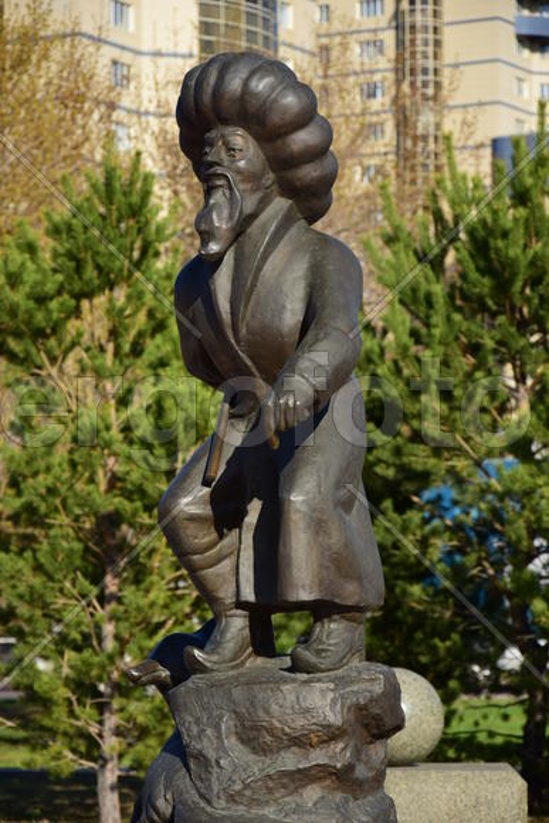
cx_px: 274
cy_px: 412
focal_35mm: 135
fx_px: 3086
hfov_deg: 10.2
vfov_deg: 15.2
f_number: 5.6
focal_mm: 90
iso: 100
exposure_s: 1/400
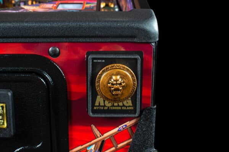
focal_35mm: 50
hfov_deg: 39.6
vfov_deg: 27.0
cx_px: 114
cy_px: 76
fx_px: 318
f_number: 16
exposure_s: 1/4
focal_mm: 50
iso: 320
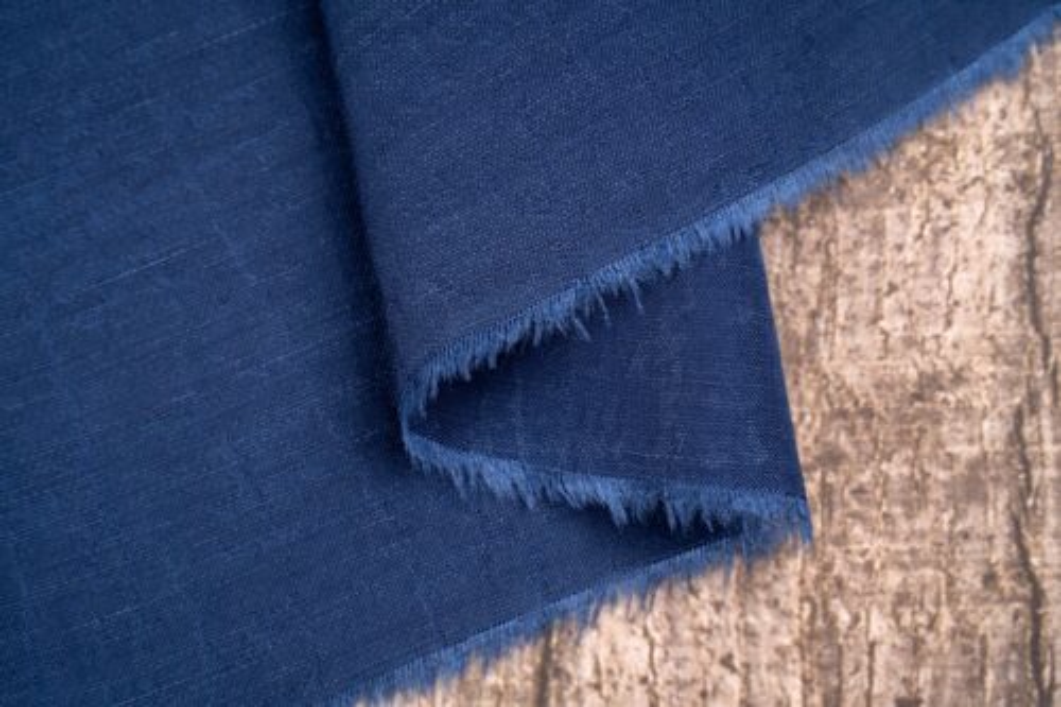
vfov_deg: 19.2
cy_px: 354
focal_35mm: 71
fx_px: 2092
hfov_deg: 28.5
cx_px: 530
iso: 125
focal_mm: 71
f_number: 14
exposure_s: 1/125
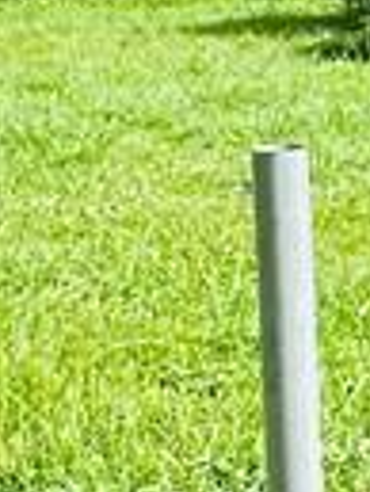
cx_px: 843
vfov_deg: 17.5
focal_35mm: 111
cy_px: 72
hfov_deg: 11.4
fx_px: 1579
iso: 50
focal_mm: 2.22
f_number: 2.2
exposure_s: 1/1289
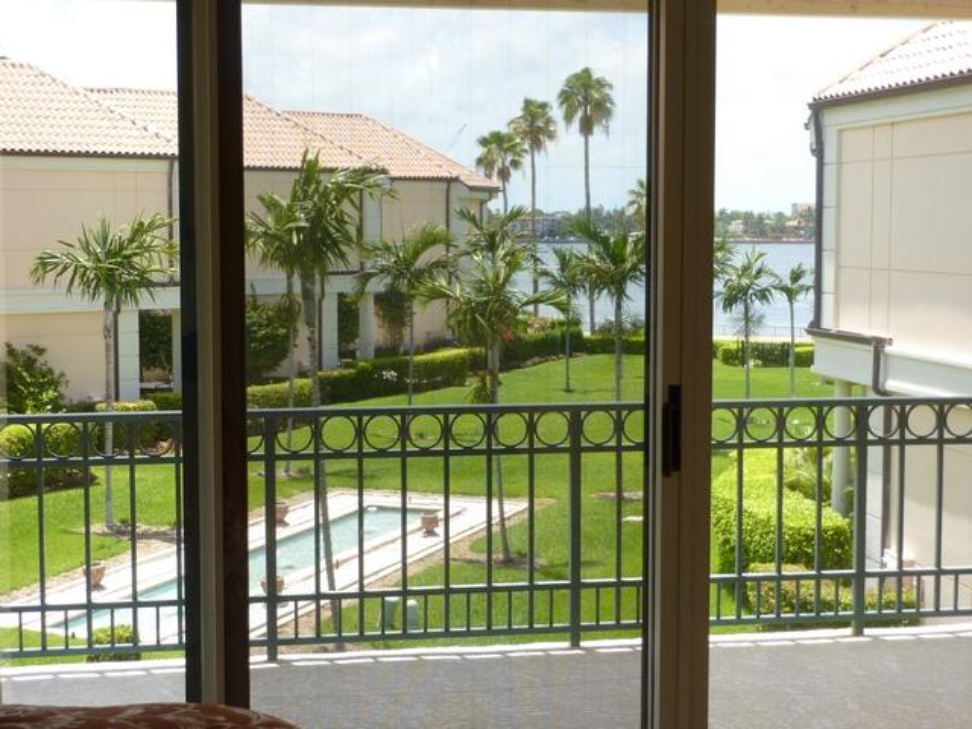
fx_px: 1544
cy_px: 364
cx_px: 486
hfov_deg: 34.9
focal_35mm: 55
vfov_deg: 26.6
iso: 80
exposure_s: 1/60
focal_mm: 9.1
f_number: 3.9
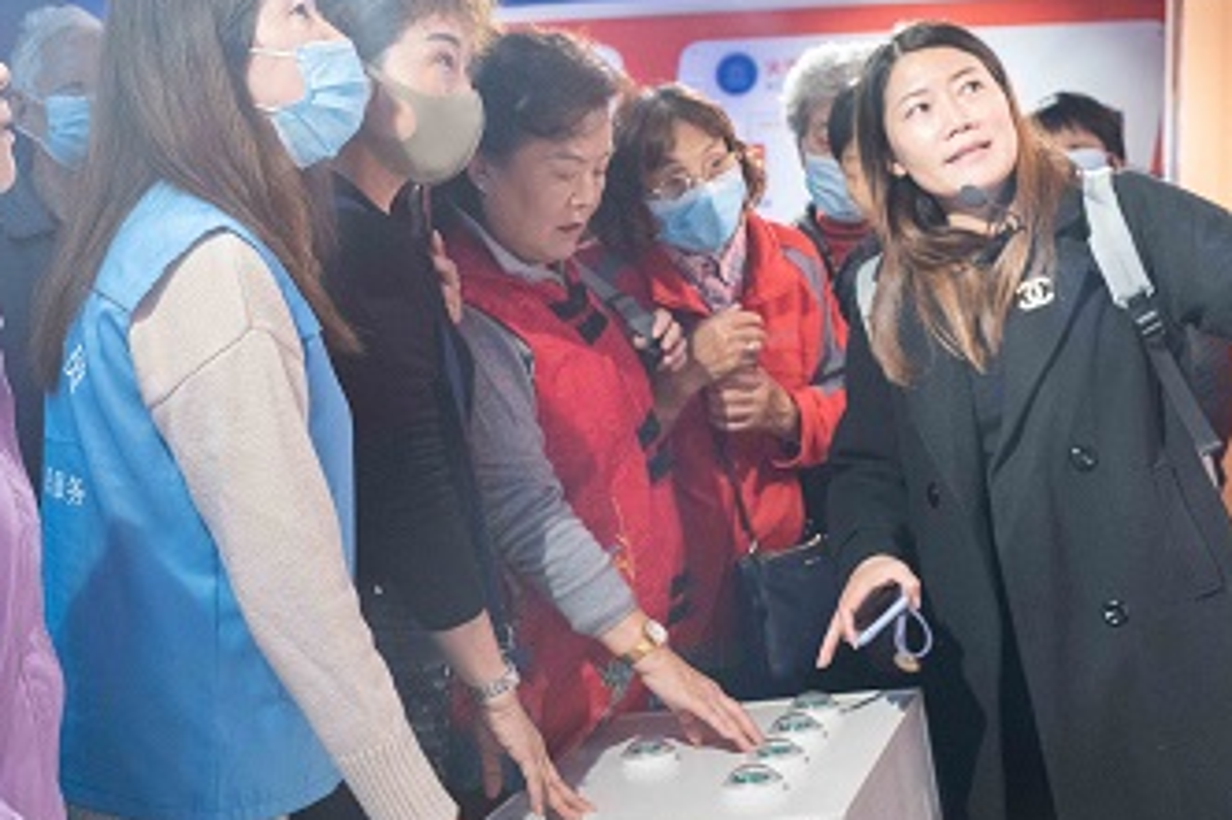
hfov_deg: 33.8
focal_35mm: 58
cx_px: 308
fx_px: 1984
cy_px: 365
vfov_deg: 23.3
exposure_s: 1/125
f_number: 5.6
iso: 1100
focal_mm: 35
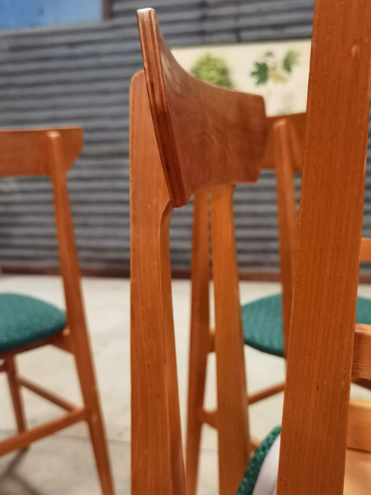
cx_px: 186
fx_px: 486
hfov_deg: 41.8
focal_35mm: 34
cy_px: 248
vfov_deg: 54.0
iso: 500
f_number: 1.9
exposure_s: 1/33.3
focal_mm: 6.71
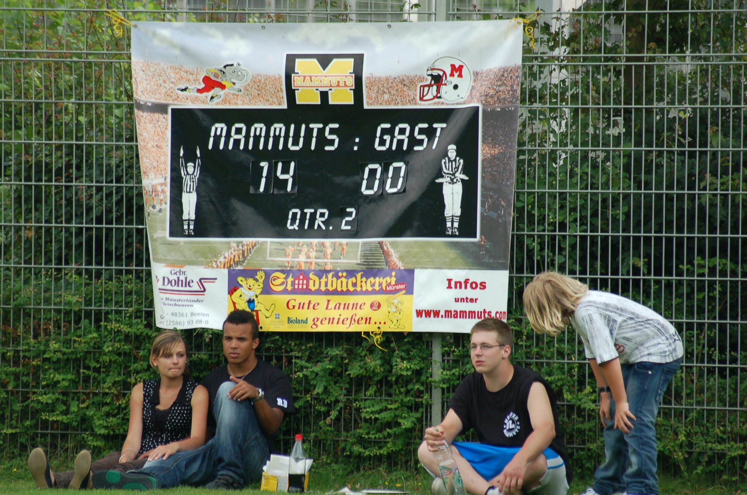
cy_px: 248
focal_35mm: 292
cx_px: 374
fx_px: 6058
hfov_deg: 7.1
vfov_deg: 4.7
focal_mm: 195
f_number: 5
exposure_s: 1/800
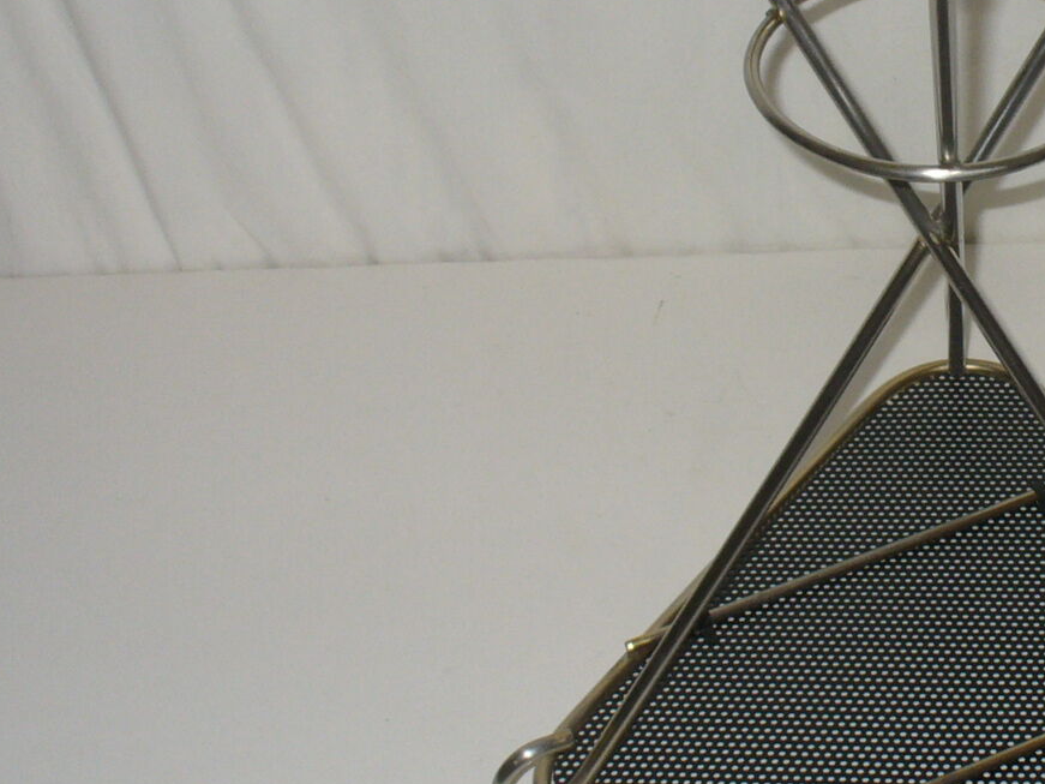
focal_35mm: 87
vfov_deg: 16.8
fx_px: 2626
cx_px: 998
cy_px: 145
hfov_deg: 21.8
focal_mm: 6.1
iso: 100
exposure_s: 1/30
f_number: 2.8
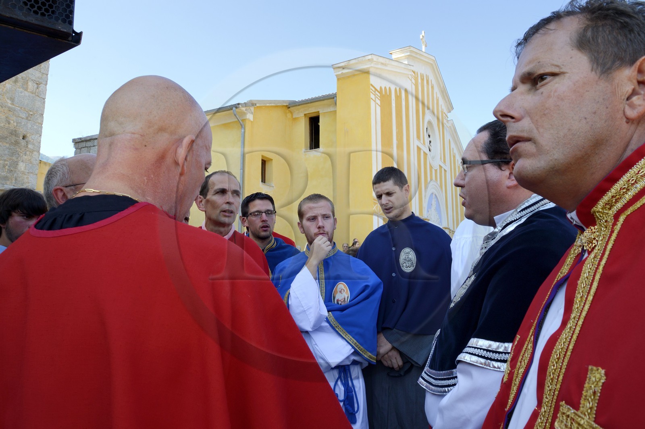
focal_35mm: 24
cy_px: 214
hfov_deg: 73.8
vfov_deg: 53.1
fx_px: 430
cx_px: 322
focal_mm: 24
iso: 400
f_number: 13
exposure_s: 1/100
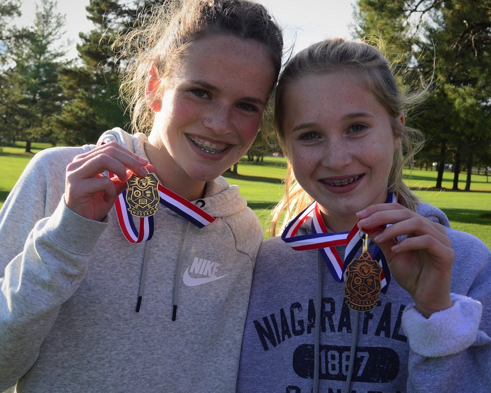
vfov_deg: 31.4
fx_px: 697
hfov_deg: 38.8
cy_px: 197
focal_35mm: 48
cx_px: 228
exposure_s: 1/320
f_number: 9
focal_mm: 28
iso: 400
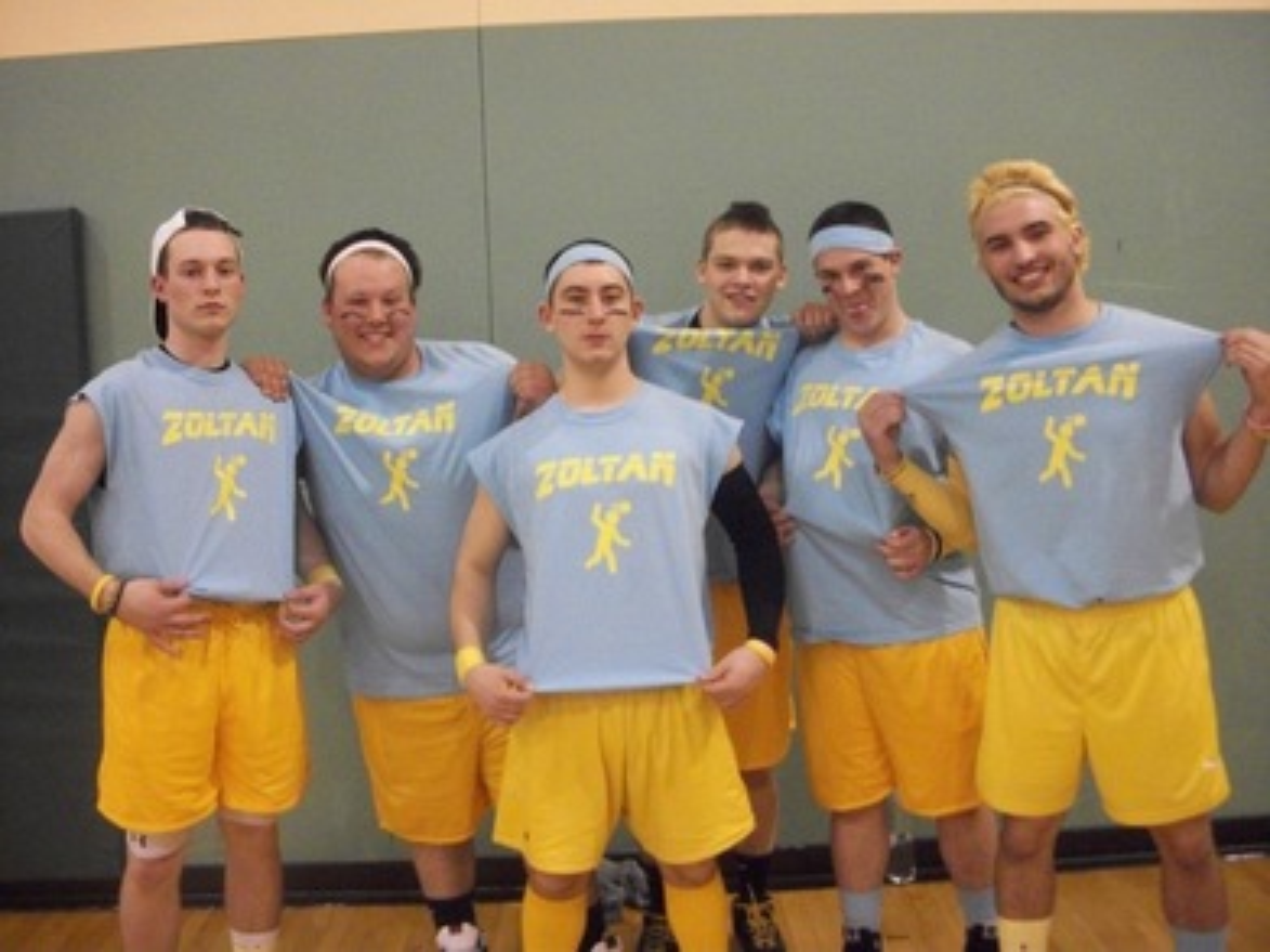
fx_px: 1284
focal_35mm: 35
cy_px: 476
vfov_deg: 40.7
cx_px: 635
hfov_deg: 52.6
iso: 640
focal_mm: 6.3
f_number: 3.1
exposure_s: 1/50
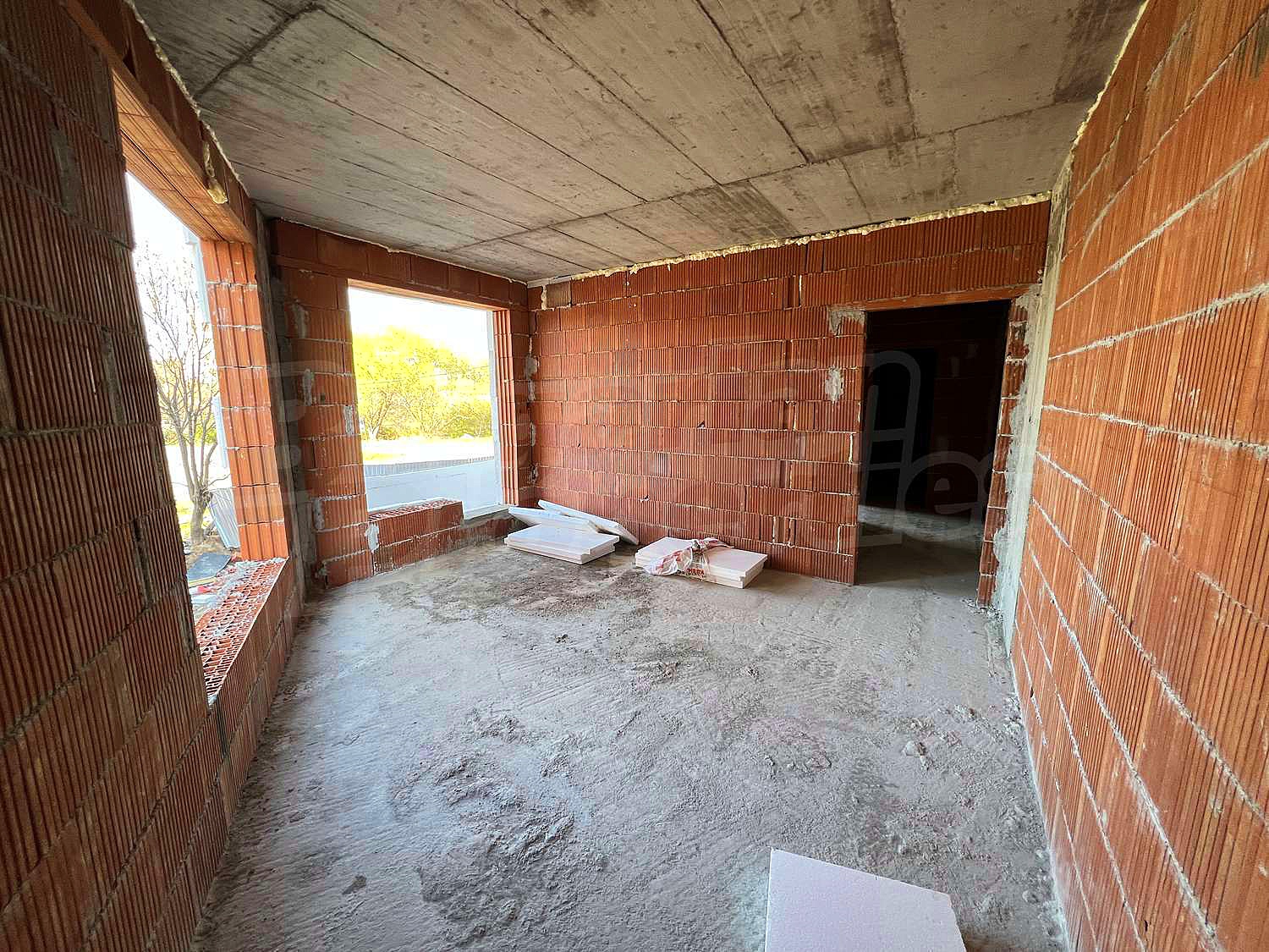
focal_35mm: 13
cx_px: 634
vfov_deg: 89.9
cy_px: 476
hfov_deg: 106.2
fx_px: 477
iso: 64
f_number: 1.8
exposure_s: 1/99
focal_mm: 1.57
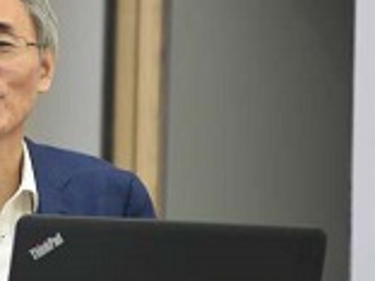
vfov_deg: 4.7
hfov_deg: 6.2
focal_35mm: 319
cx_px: -6
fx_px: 3456
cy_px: 132
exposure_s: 1/125
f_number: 4
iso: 1250
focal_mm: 120
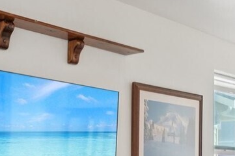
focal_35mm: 80
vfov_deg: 16.5
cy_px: 176
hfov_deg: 25.4
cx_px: 118
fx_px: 522
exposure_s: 1/10
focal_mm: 17
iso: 400
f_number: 8
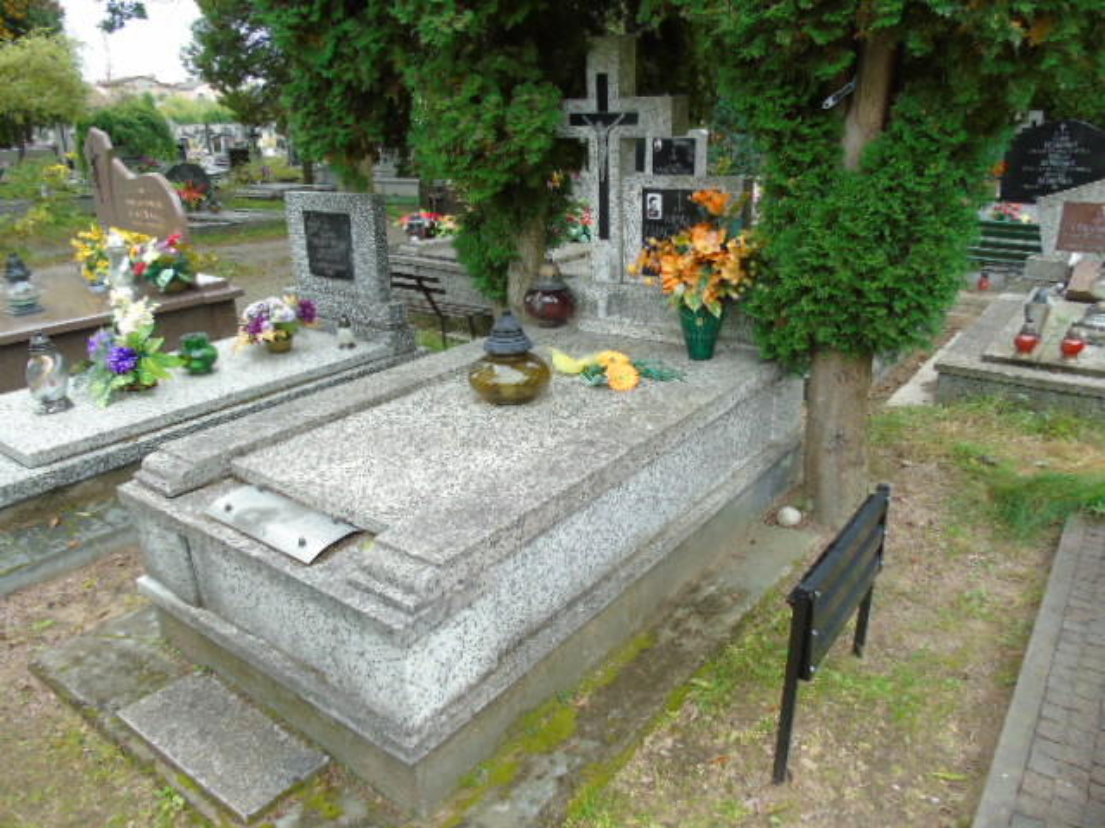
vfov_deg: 54.9
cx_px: 552
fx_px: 798
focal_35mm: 25
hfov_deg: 69.4
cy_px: 414
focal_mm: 4.4
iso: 80
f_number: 3.4
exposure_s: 1/60
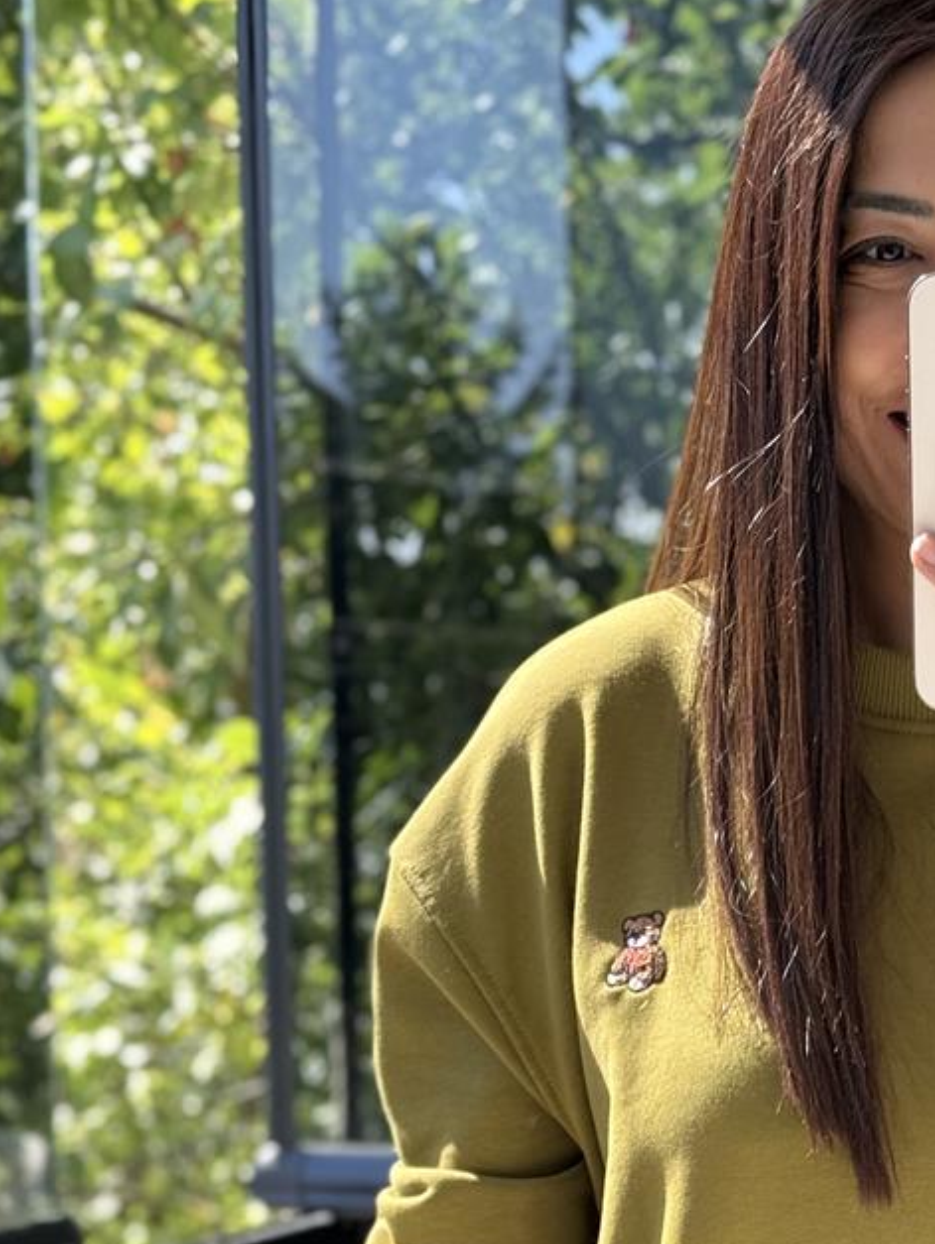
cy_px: 1152
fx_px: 3670
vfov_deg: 18.9
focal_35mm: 102
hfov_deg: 14.2
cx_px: 985
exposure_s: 1/534
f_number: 1.78
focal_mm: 6.76
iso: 80
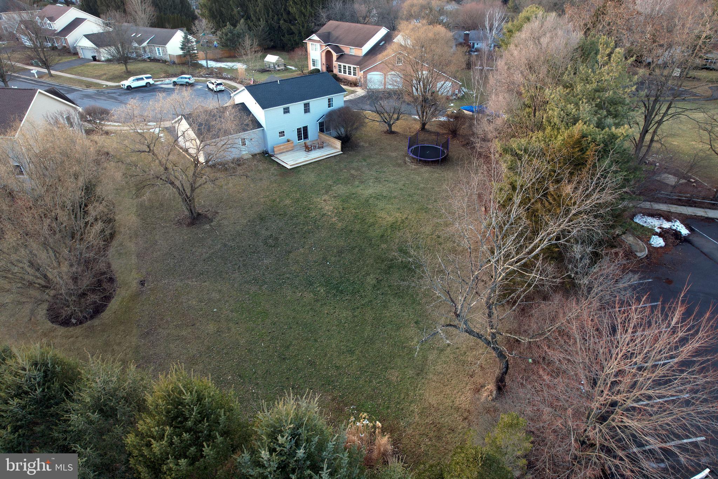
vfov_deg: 57.2
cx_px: 359
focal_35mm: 22
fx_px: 439
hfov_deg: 78.6
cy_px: 240
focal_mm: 8.38
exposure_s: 1/100
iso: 100
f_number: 2.8
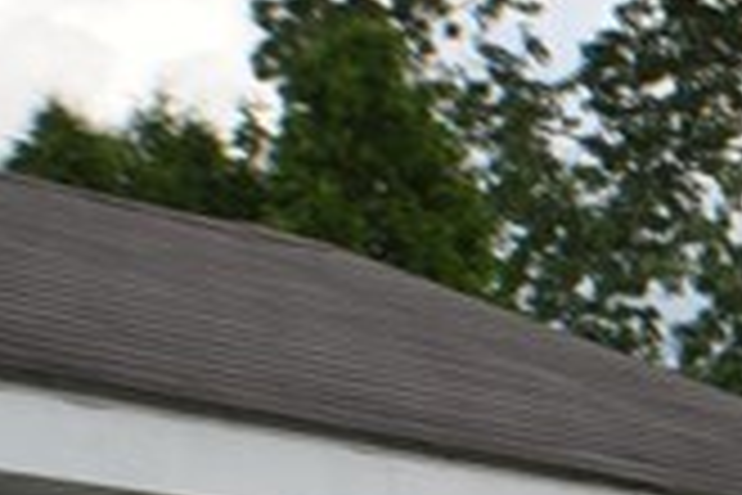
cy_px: 891
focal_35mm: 316
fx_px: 6513
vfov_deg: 4.3
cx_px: 1931
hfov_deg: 6.2
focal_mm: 32
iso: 100
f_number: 6.3
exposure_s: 1/200
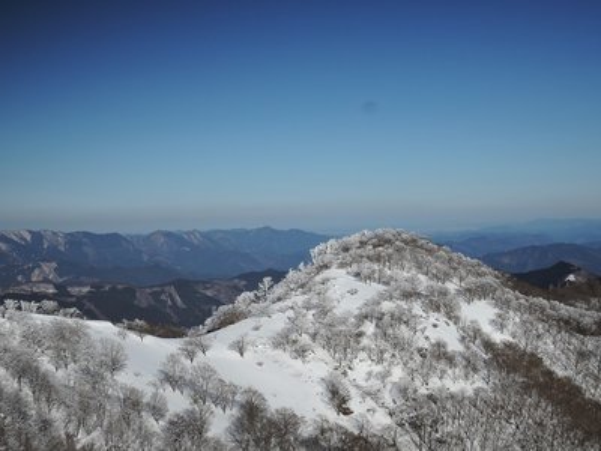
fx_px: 868
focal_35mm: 50
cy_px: 226
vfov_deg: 29.1
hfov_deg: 38.2
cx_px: 300
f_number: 8
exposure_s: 1/2000
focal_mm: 10.7
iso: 400
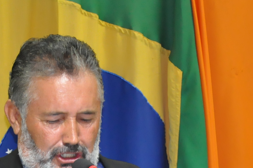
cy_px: 165
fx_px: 1650
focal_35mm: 235
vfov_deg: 5.8
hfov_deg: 8.8
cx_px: 95
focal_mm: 66
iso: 2000
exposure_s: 1/60
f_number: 5.3
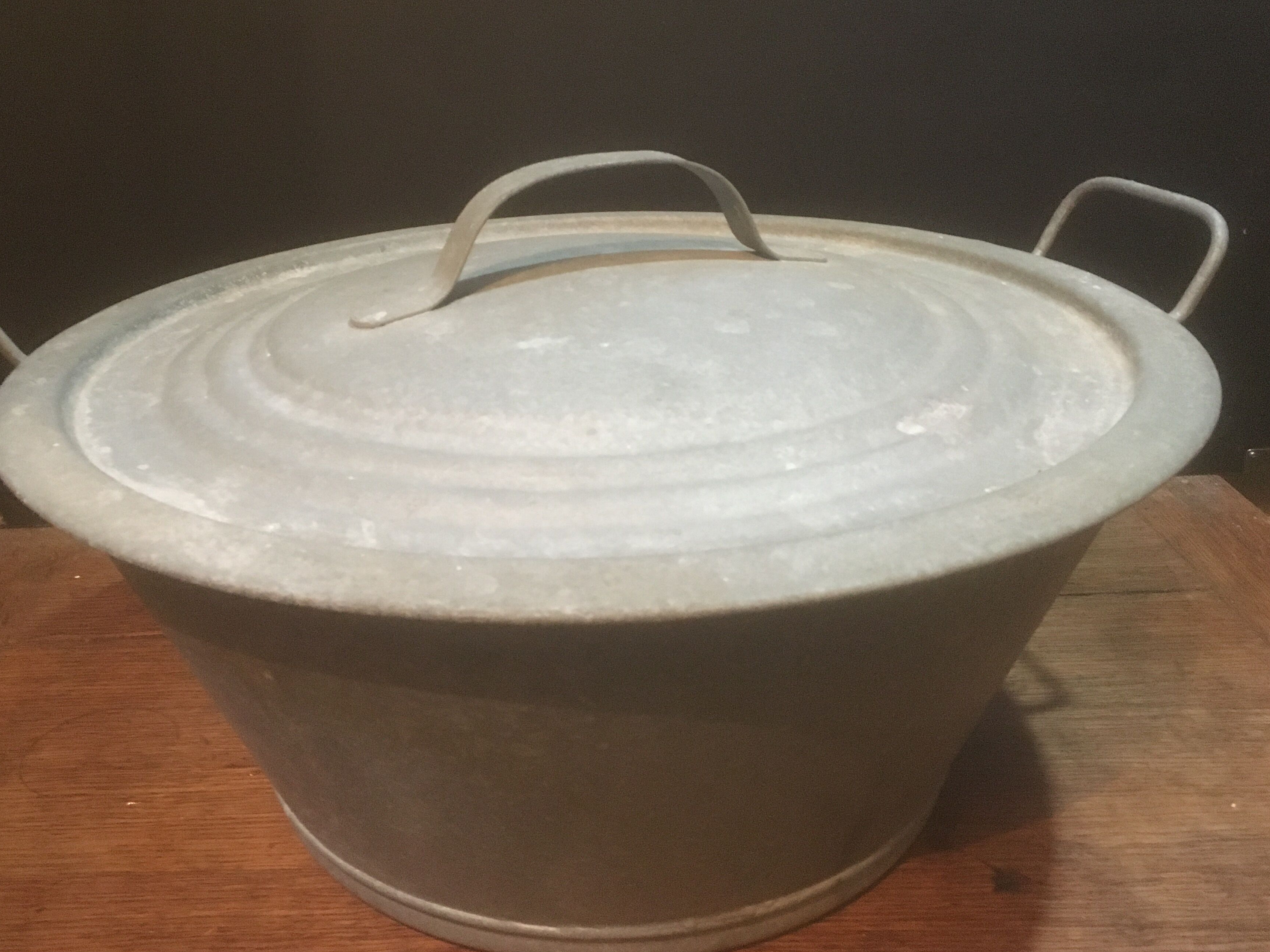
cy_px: 446
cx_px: 560
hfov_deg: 53.8
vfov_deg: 41.8
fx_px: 1247
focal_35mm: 34
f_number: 2.2
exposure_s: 1/17
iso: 320
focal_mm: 4.15
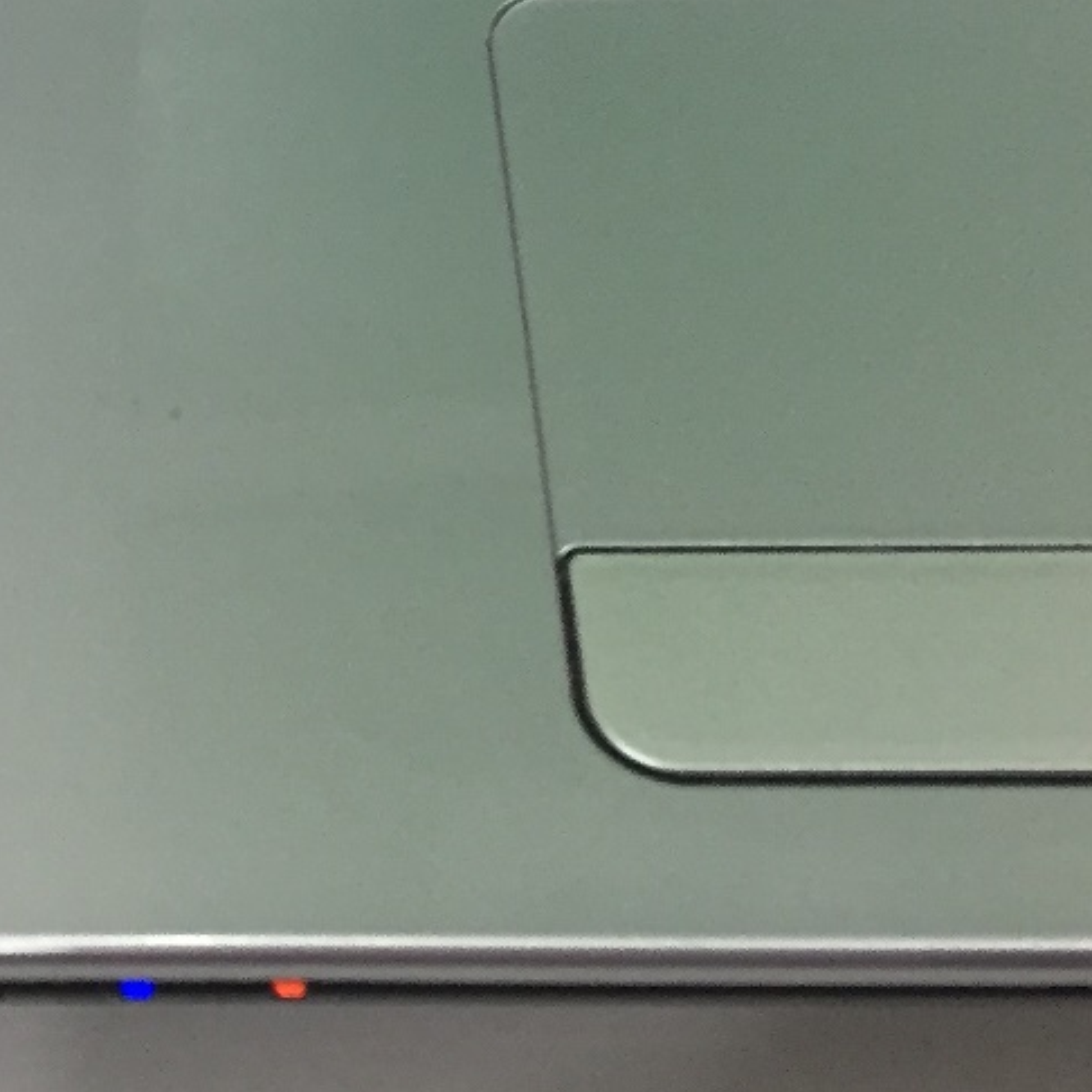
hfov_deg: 19.5
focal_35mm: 86
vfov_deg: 19.2
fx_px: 3069
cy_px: -173
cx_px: -58
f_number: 2.2
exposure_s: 1/33
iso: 80
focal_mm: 4.15
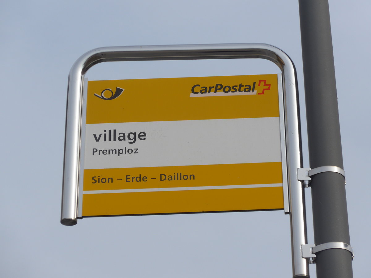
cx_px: 186
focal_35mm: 124
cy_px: 139
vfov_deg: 12.0
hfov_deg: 15.9
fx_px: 1329
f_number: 5.2
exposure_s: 1/500
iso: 80
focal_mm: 24.3
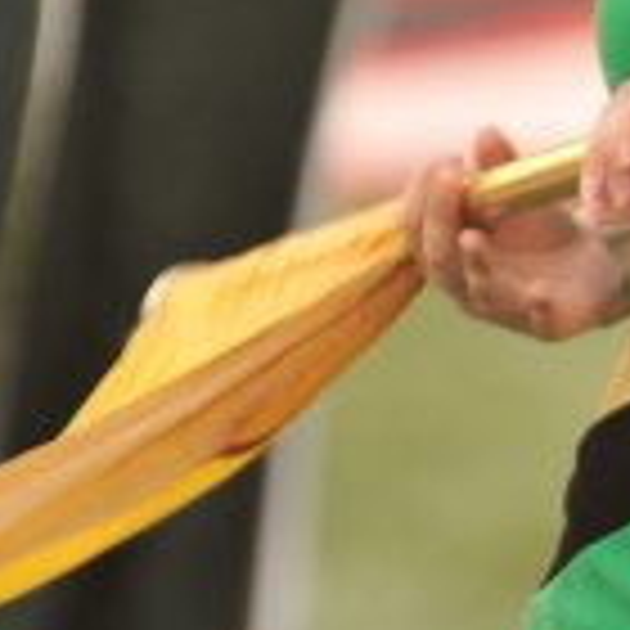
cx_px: 821
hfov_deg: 1.6
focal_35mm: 1089
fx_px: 22423
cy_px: 140
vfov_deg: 1.6
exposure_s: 1/320
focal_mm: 200
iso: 200
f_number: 2.8
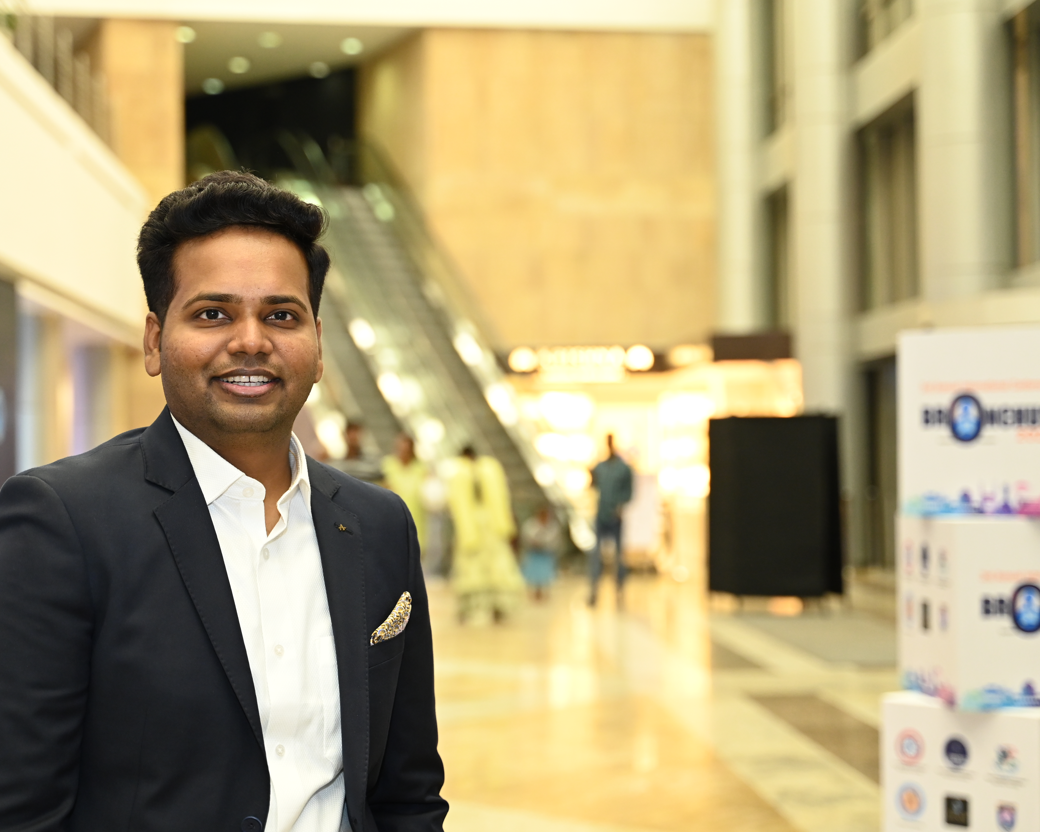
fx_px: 1939
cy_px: 411
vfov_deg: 24.2
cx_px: 455
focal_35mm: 63
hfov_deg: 30.0
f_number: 2.8
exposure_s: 1/125
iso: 2000
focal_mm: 55
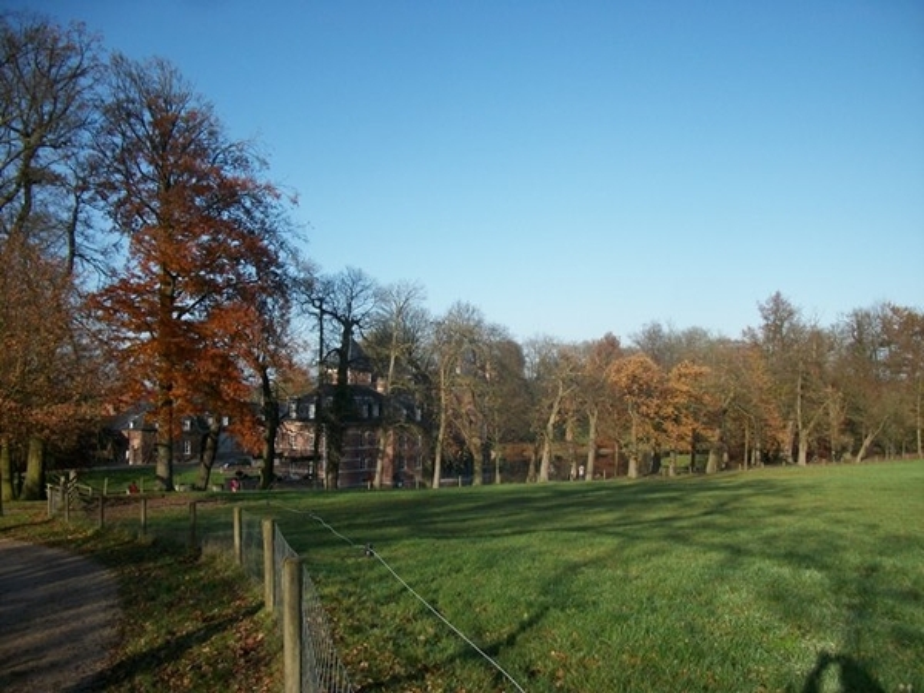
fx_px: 854
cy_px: 346
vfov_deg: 44.2
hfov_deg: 56.8
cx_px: 462
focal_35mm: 32
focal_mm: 5.7
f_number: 8.8
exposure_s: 1/125
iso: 80
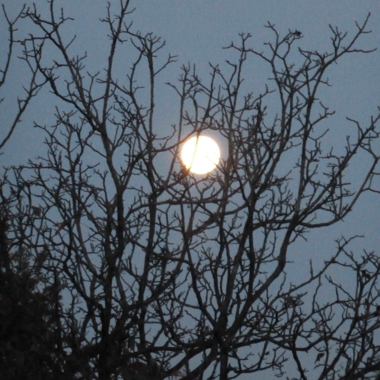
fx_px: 4471
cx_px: 199
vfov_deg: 4.9
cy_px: 190
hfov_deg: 4.9
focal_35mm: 360
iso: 1600
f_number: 5.7
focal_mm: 51
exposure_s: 1/15
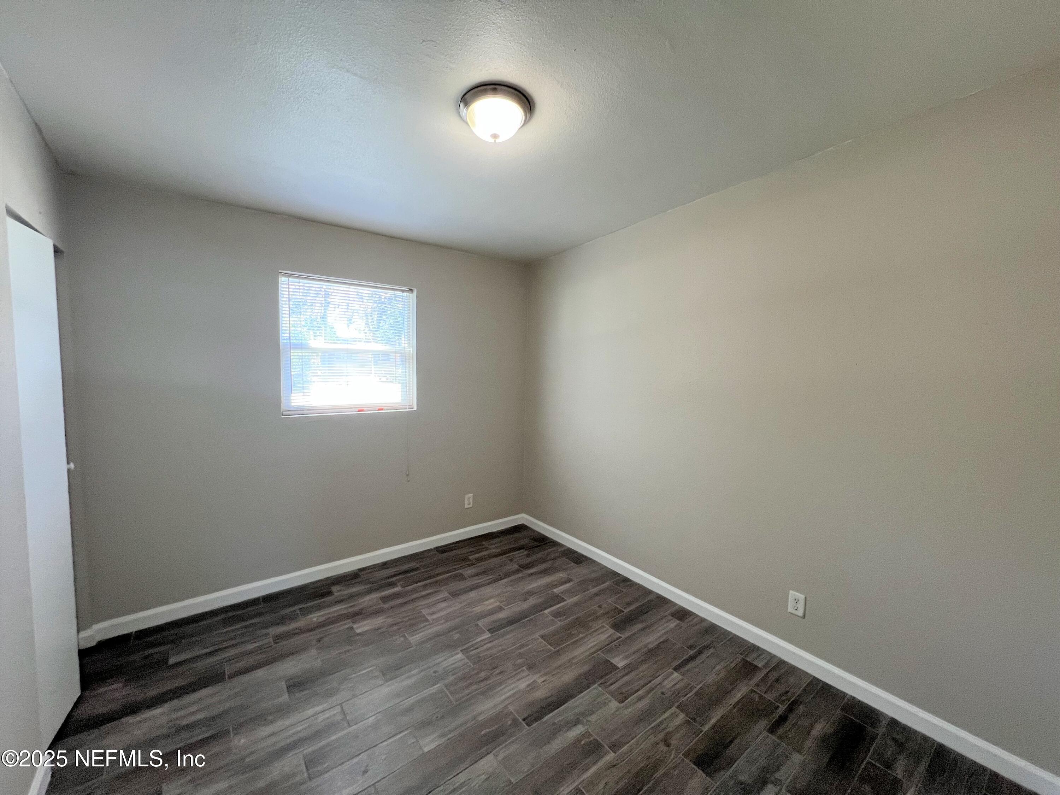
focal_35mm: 13
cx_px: 530
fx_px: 398
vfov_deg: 89.9
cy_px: 398
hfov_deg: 106.2
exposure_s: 1/60
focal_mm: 1.57
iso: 200
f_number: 1.8
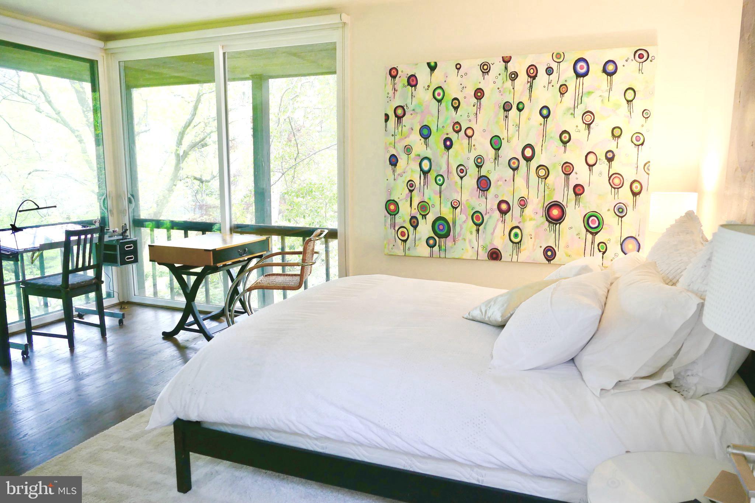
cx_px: 378
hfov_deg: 71.5
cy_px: 252
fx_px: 524
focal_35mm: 25
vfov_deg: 51.3
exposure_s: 1/60
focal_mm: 9.12
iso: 400
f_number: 2.8
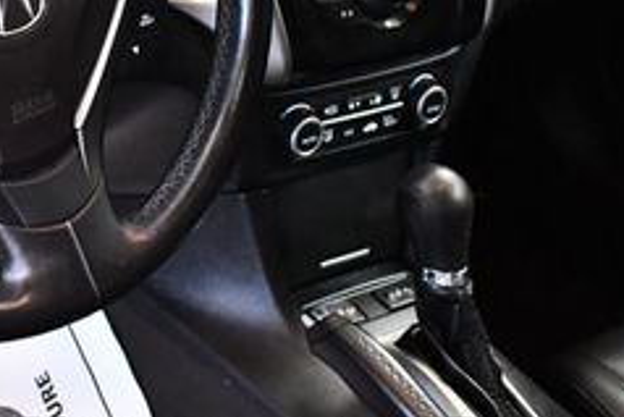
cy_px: -71
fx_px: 1682
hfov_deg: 20.3
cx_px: -10
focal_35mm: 97
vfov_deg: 13.8
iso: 3200
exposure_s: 1/80
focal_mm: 18
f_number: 3.5
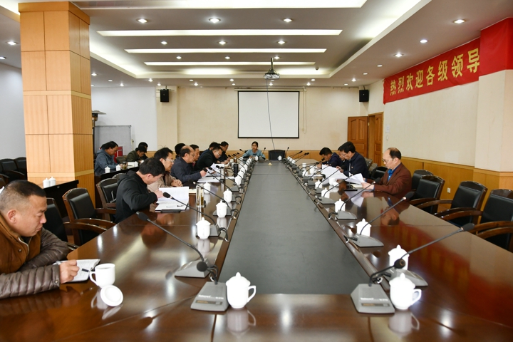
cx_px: 256
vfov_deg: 47.9
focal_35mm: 27
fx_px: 385
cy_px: 171
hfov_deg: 67.4
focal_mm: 18
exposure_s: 1/160
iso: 800
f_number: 3.5
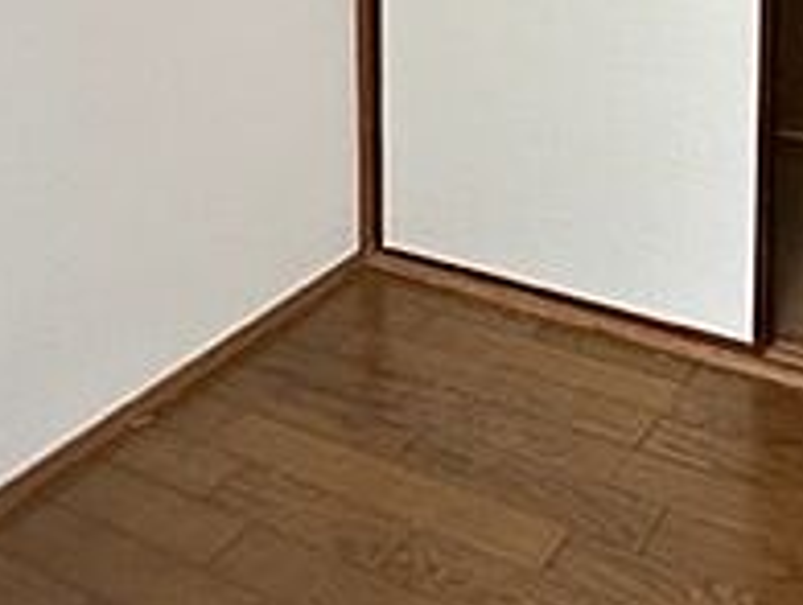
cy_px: -235
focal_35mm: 43
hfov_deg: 38.4
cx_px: 819
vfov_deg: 26.8
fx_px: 999
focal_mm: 2.22
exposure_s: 1/99
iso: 100
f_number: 2.2
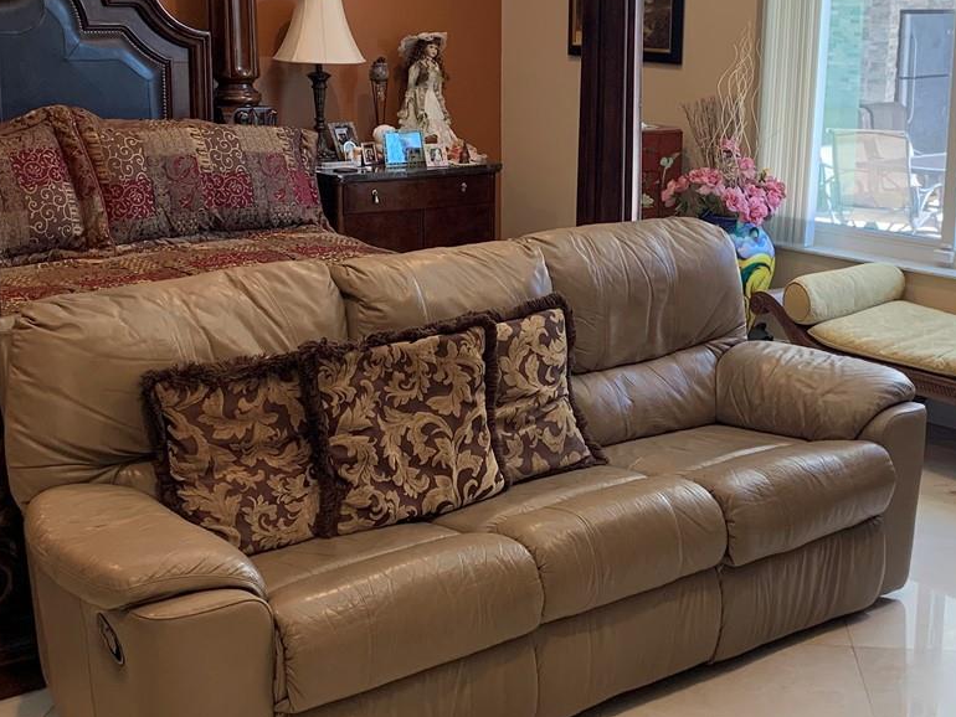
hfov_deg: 35.5
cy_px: 316
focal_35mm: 54
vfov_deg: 27.0
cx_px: 556
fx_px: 1492
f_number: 1.8
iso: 64
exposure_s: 1/60
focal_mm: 4.25
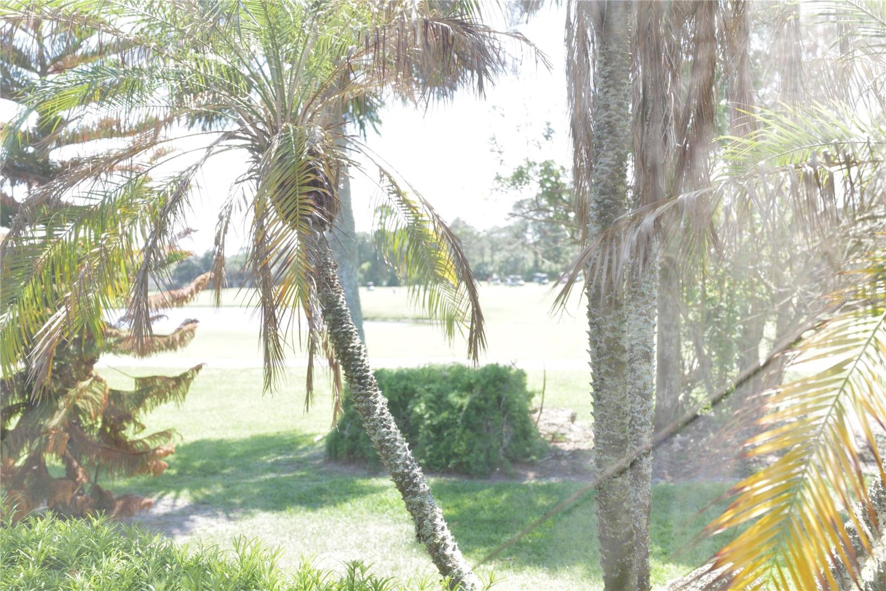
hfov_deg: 54.4
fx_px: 861
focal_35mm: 35
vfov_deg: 37.8
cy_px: 296
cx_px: 443
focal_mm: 35
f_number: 3.5
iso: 100
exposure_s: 1/100
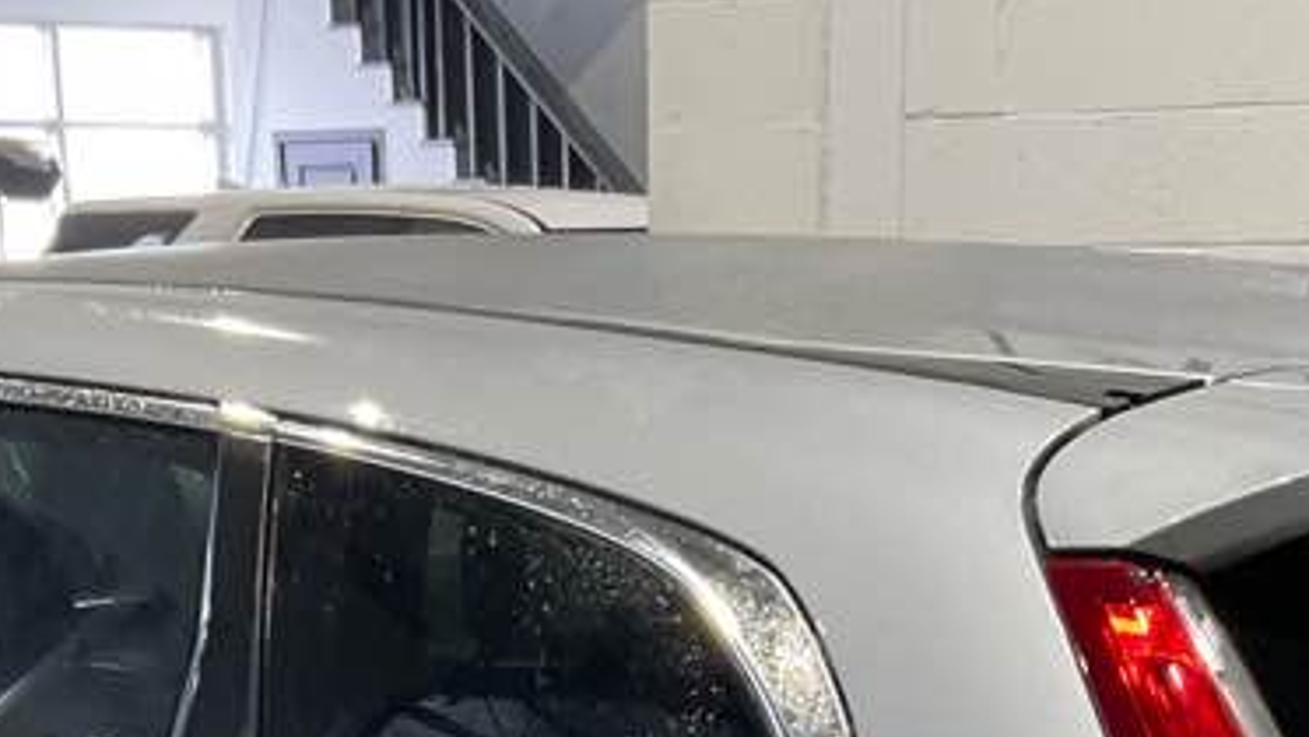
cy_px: 1485
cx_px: 676
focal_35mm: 96
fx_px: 3333
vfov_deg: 11.4
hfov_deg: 22.2
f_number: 1.8
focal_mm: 3
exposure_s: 1/60
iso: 64
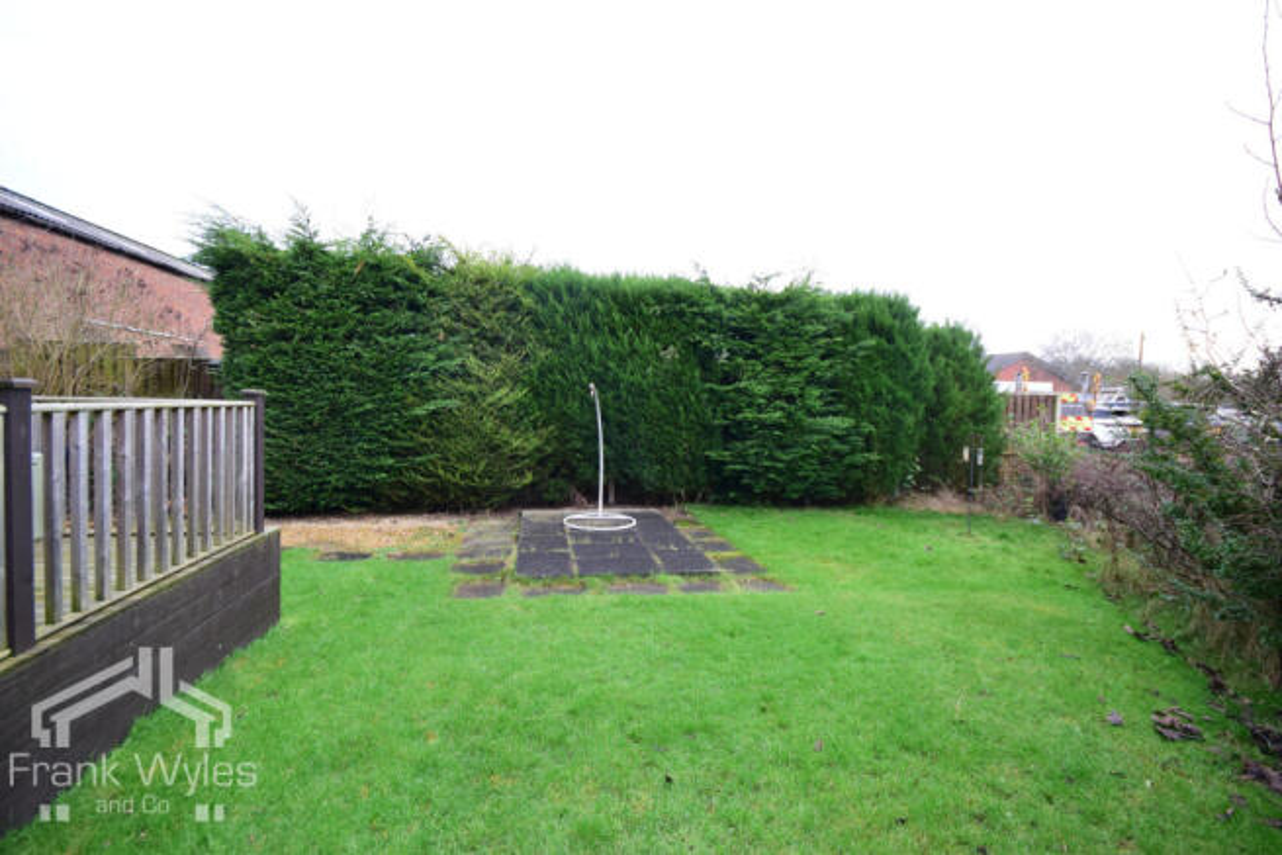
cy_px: 428
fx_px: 534
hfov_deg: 100.4
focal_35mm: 15
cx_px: 641
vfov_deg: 77.4
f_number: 9
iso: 1250
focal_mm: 10
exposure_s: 1/320
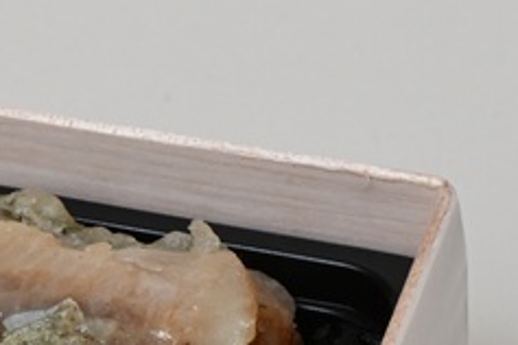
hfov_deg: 2.0
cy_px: 457
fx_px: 15050
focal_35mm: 1046
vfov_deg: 1.3
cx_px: -549
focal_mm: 200
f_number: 20
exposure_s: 1/100
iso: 400
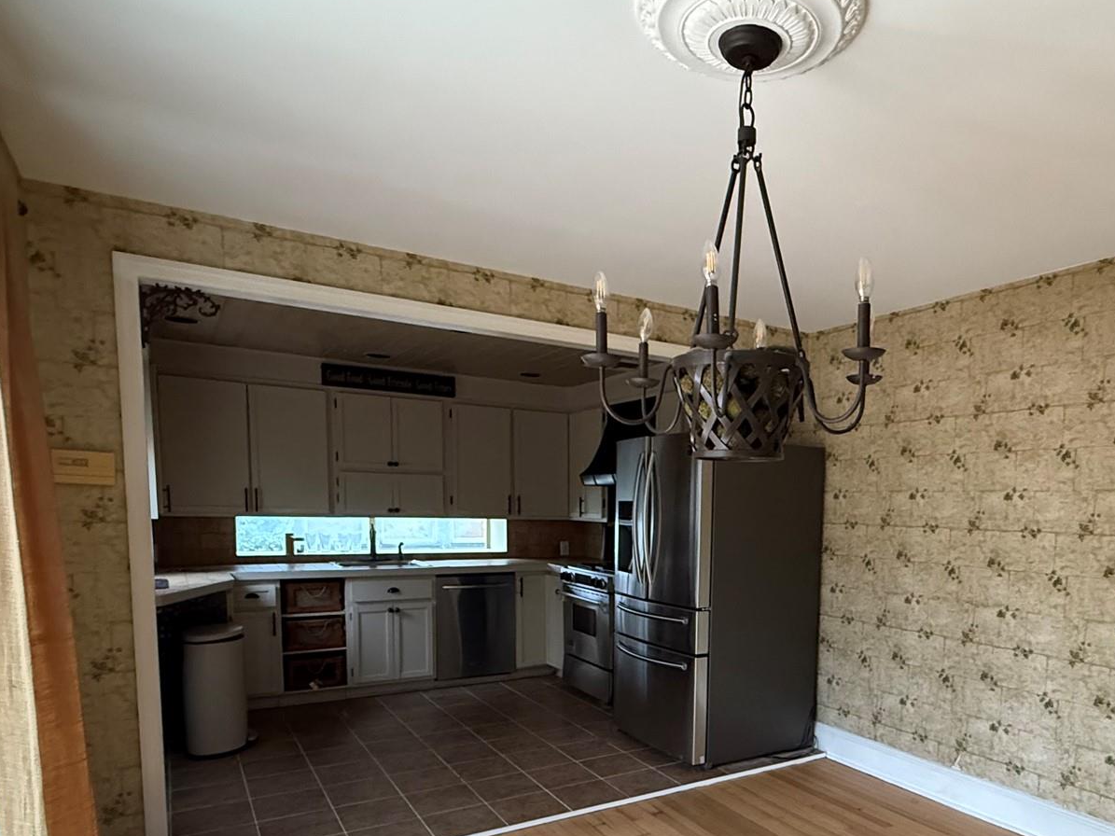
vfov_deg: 55.1
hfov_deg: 70.2
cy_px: 587
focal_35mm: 24
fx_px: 773
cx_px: 711
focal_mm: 2.22
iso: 800
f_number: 2.2
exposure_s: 1/60
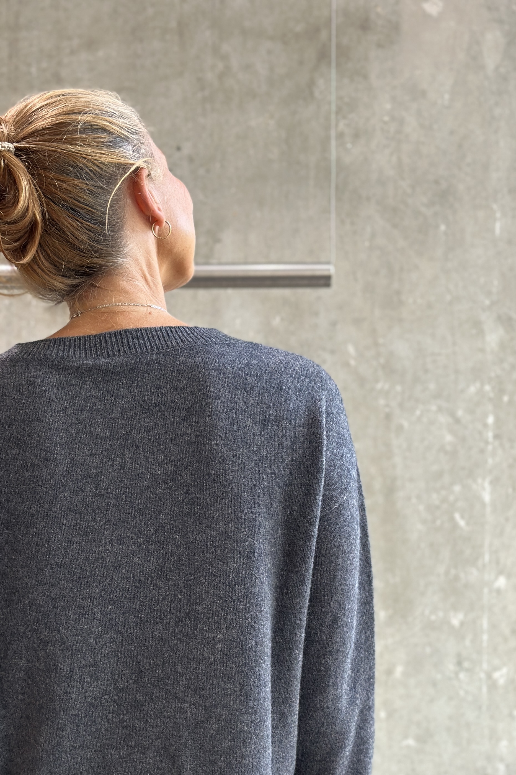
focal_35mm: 72
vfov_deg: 27.8
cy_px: 550
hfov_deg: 18.8
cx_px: 127
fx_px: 1548
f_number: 1.78
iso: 125
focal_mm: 6.86
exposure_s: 1/89
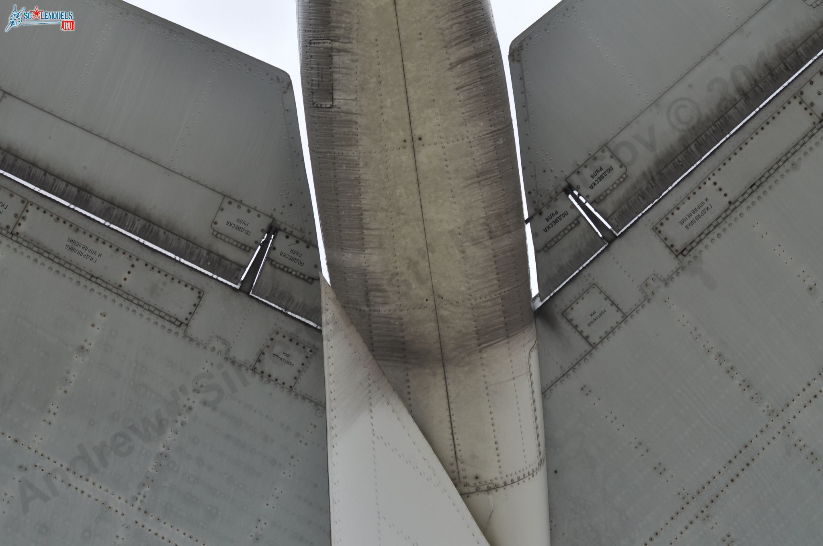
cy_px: 273
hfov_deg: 19.5
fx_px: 2397
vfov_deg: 13.0
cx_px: 412
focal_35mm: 105
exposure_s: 1/160
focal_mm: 70
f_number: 8
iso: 200
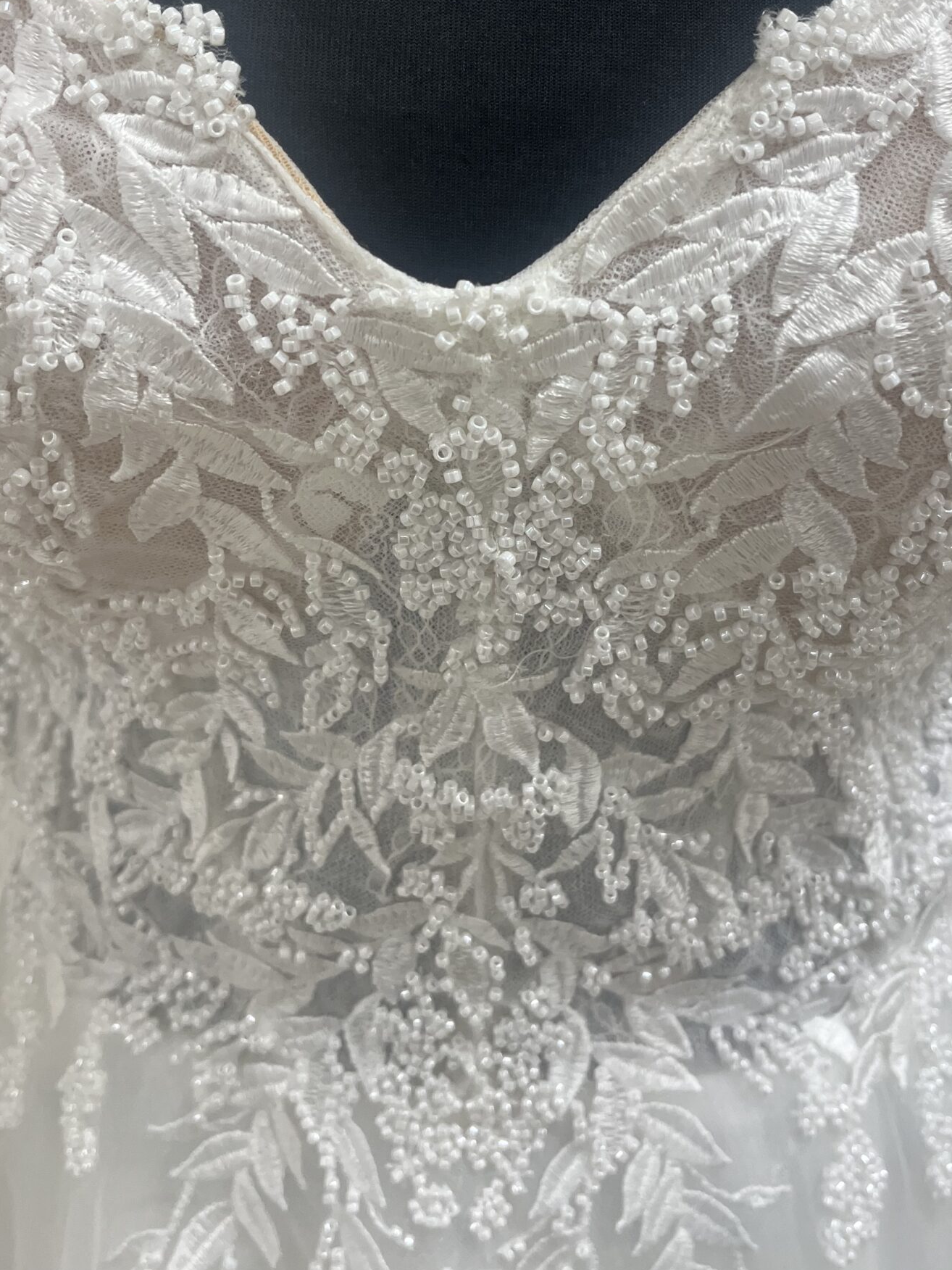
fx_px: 1393
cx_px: 508
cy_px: 456
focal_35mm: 38
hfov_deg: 37.7
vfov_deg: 48.4
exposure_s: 1/100
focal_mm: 5.1
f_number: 1.6
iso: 100
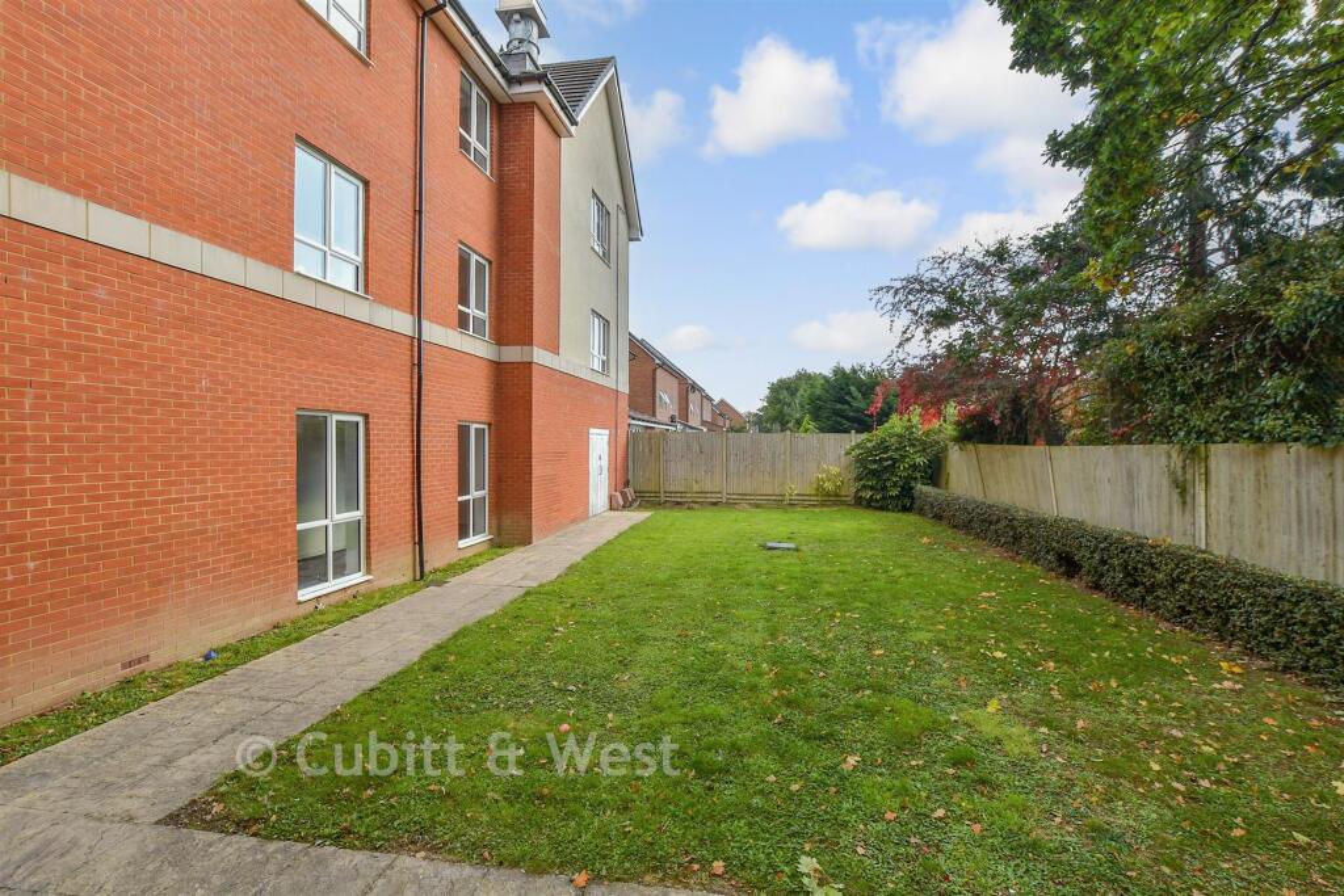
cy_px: 448
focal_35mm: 15
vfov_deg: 77.3
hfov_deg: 100.4
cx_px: 672
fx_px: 560
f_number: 8
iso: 160
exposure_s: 1/125
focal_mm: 10
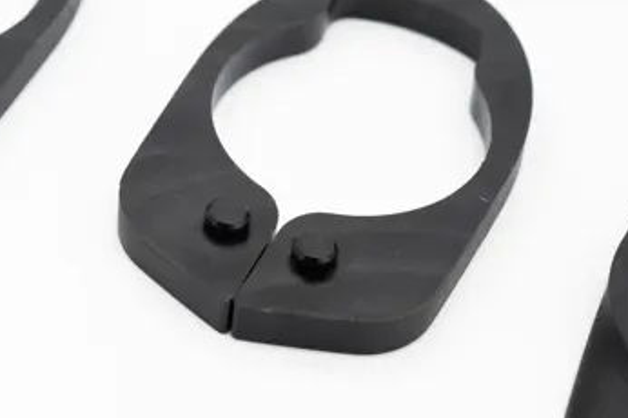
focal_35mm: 162
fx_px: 2823
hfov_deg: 12.5
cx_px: 0
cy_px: -14
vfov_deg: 8.4
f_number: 9
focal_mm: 70
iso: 640
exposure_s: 1/125
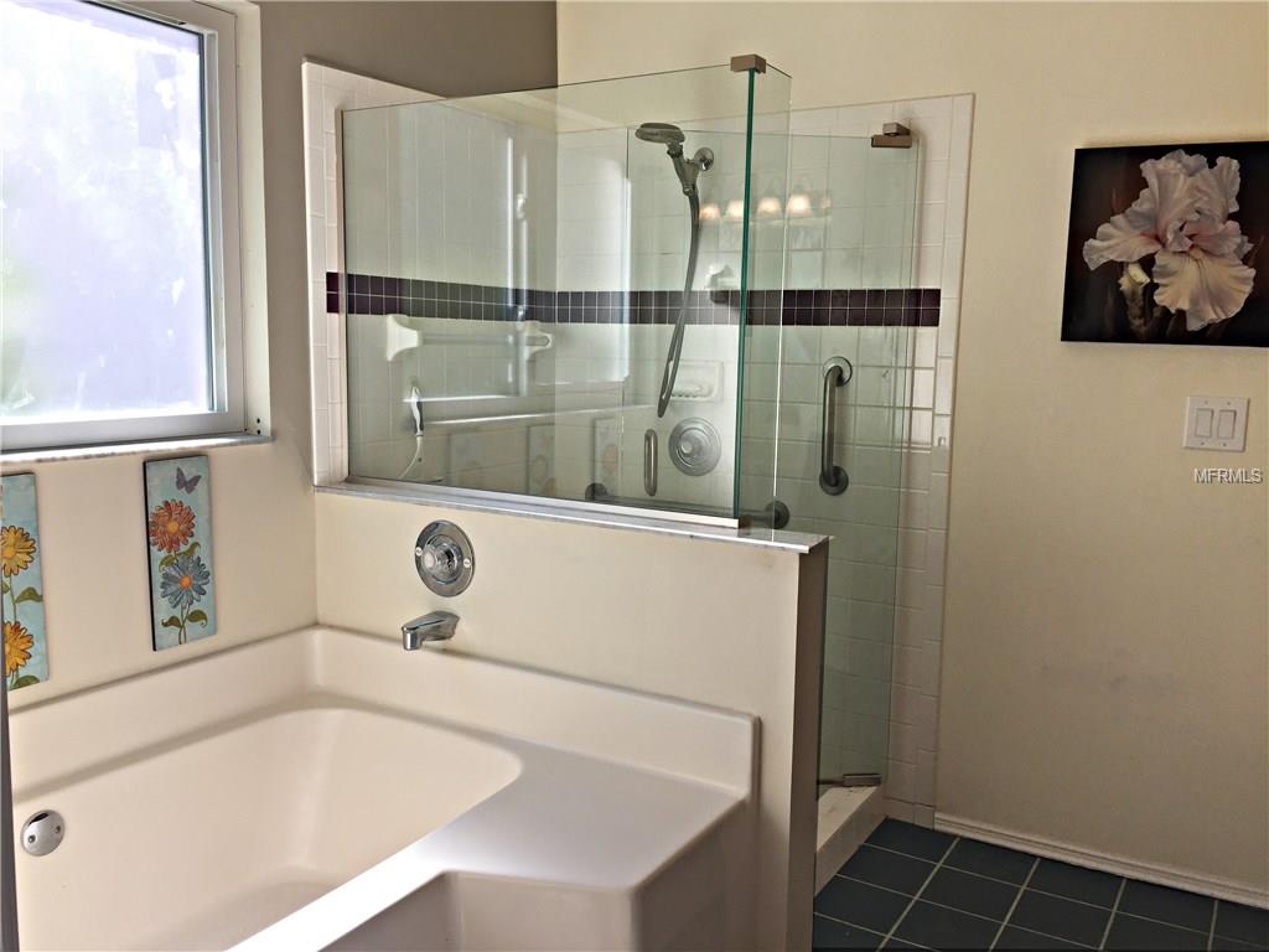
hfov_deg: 61.7
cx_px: 634
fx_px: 1063
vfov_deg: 48.2
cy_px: 476
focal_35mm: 29
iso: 32
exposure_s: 1/159
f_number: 2.2
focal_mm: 4.15
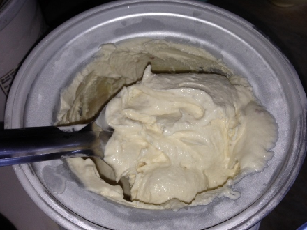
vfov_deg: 39.7
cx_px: 160
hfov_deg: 51.3
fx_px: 319
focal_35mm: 36
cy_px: 112
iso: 50
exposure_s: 1/223
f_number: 2.4
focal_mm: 4.12
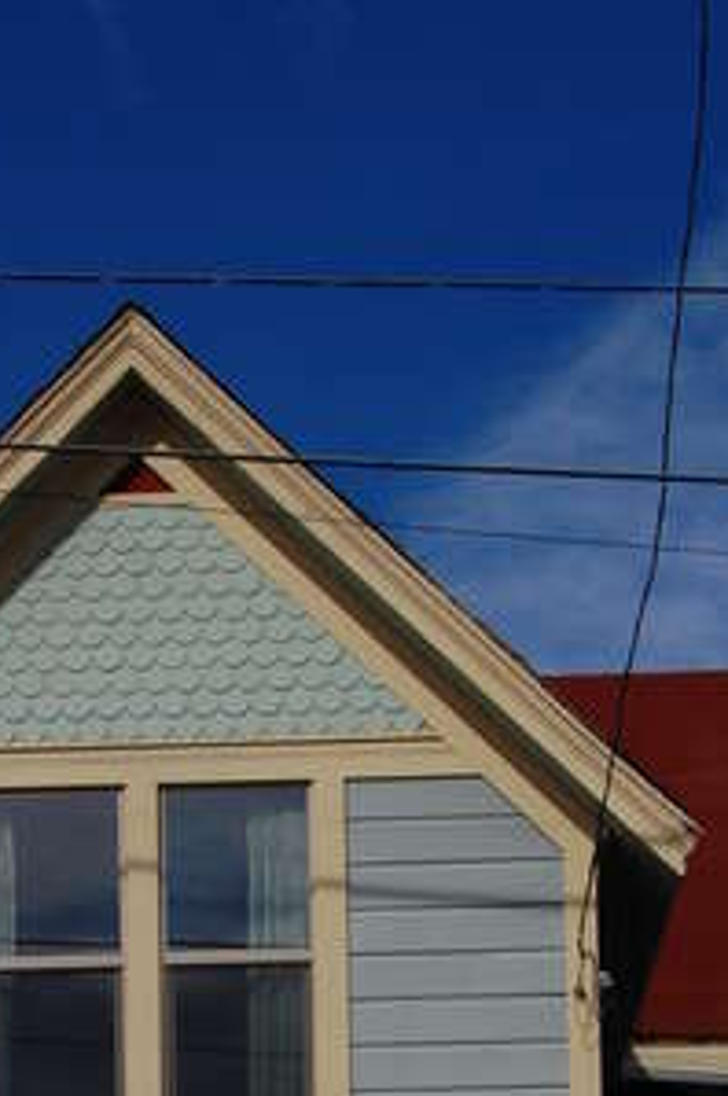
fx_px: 3922
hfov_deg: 10.5
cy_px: 1405
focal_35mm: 129
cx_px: 18
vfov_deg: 15.2
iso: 200
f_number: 16
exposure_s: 1/400
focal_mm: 32
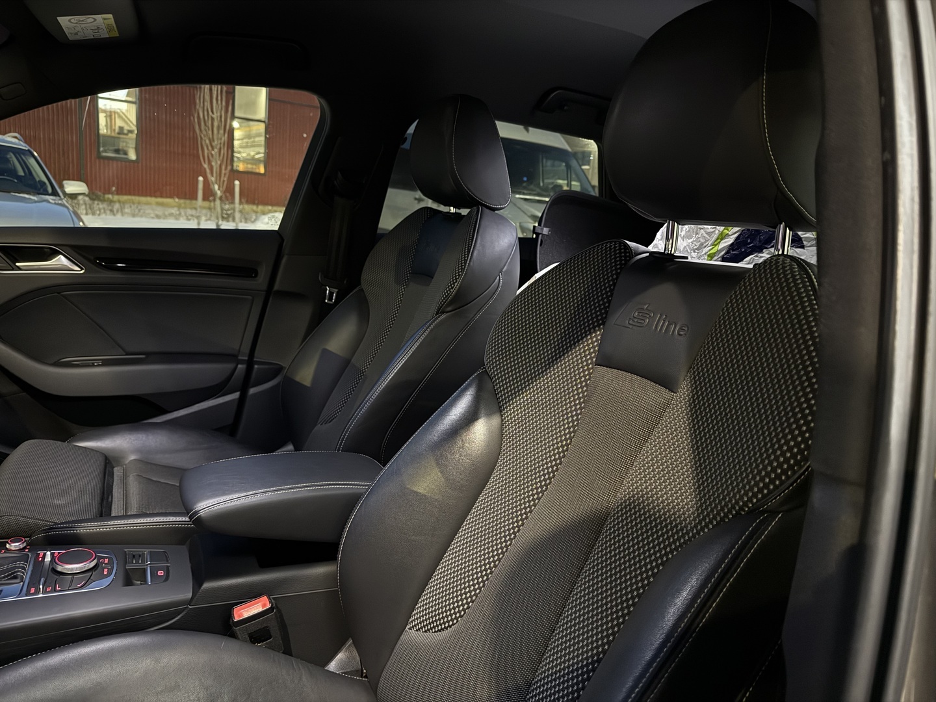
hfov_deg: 71.6
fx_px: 649
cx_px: 468
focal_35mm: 24
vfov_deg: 56.8
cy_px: 351
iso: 2500
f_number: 1.78
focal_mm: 6.76
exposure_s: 1/28
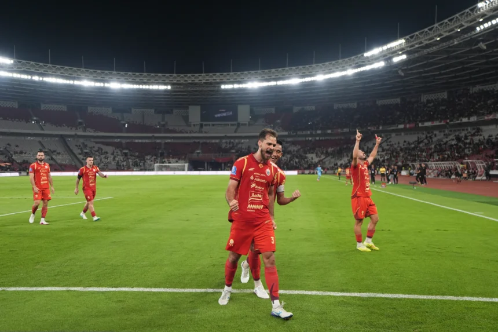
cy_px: 166
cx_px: 249
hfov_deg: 54.4
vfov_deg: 37.8
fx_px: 484
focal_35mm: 35
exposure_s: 1/2000
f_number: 2.8
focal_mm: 35
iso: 2000
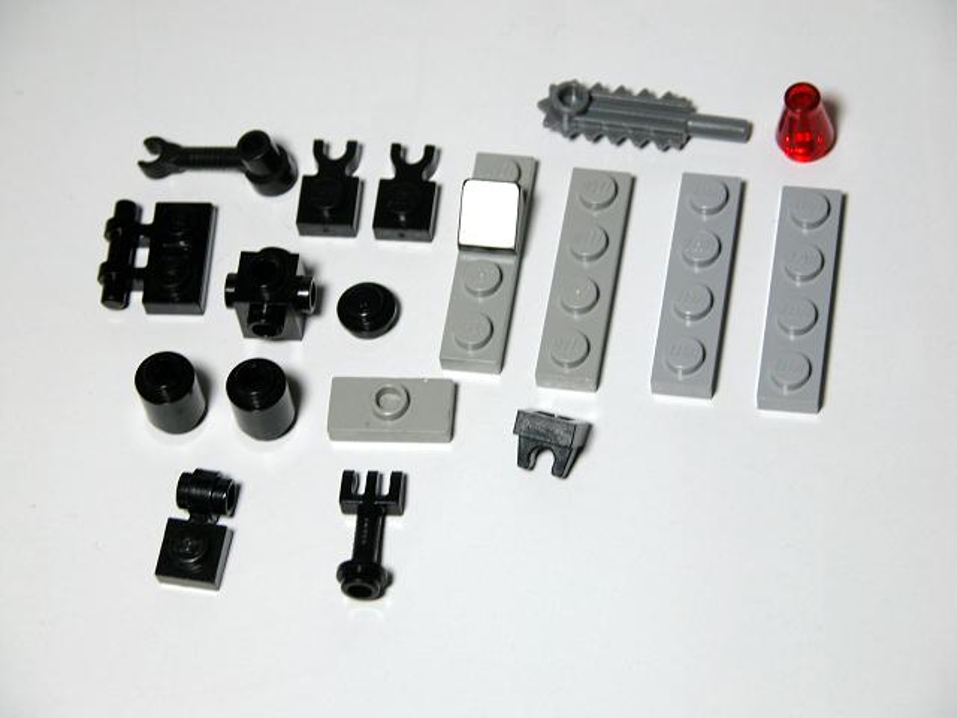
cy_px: 359
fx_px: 3760
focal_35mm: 136
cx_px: 478
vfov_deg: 10.9
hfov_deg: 14.5
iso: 100
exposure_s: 1/53.8
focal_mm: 34.7
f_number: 3.8
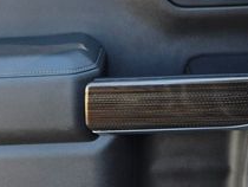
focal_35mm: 70
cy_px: 130
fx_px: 502
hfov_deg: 27.5
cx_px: 77
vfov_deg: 20.9
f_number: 1.7
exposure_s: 1/180
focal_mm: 6.3
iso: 40
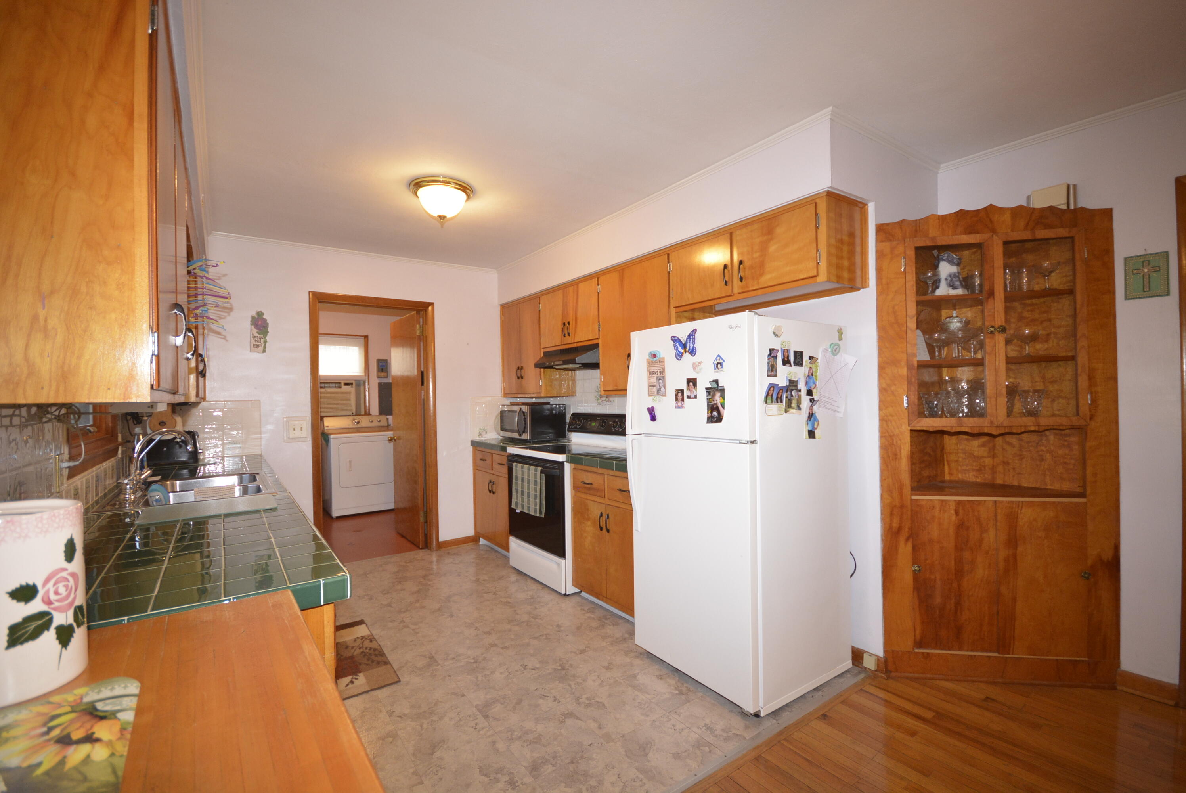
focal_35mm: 15
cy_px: 396
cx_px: 593
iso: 1000
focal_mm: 10
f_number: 4
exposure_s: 1/60
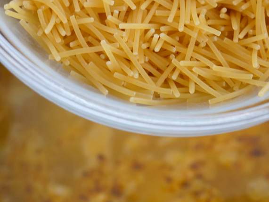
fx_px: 816
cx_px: 185
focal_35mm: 105
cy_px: 24
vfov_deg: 14.0
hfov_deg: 18.6
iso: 1600
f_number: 3.5
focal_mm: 25
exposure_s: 1/60
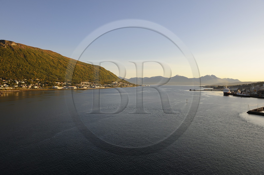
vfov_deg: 53.1
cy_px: 88
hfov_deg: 73.8
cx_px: 132
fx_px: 176
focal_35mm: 24
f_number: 9
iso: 200
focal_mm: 24
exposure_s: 1/160
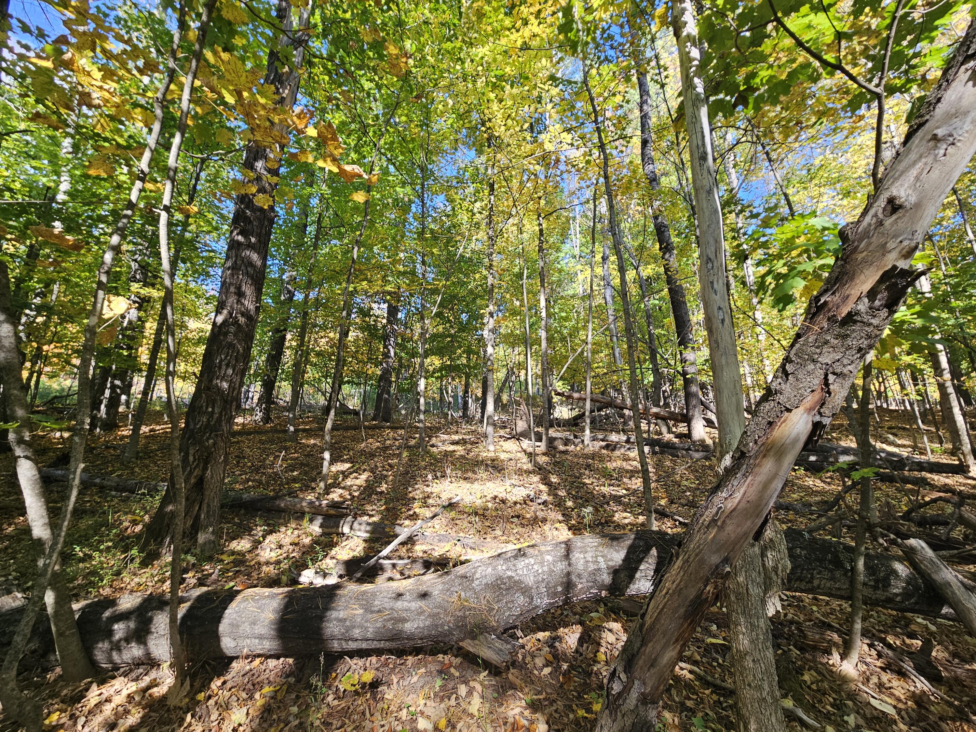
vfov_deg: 89.9
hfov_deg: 106.2
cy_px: 366
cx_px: 488
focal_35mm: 13
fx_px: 367
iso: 50
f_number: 2.2
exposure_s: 1/182
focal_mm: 2.2
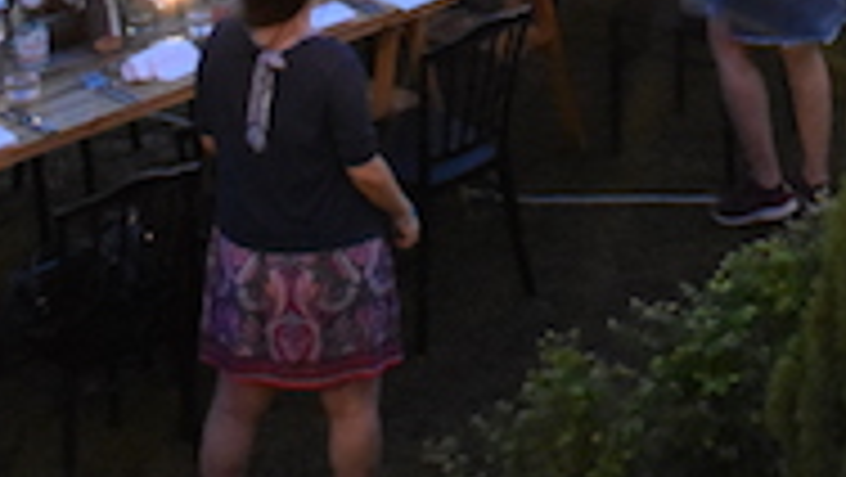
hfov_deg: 12.0
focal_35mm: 174
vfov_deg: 6.7
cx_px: 1102
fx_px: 3905
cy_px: -598
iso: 4000
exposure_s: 1/60
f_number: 3.8
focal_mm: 26
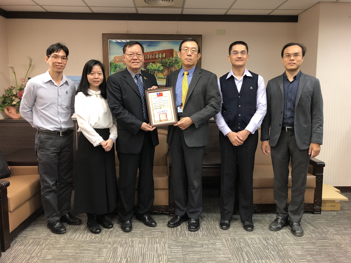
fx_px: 284
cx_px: 176
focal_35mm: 28
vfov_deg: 49.7
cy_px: 132
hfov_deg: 63.4
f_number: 1.8
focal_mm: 3.99
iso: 125
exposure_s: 1/60
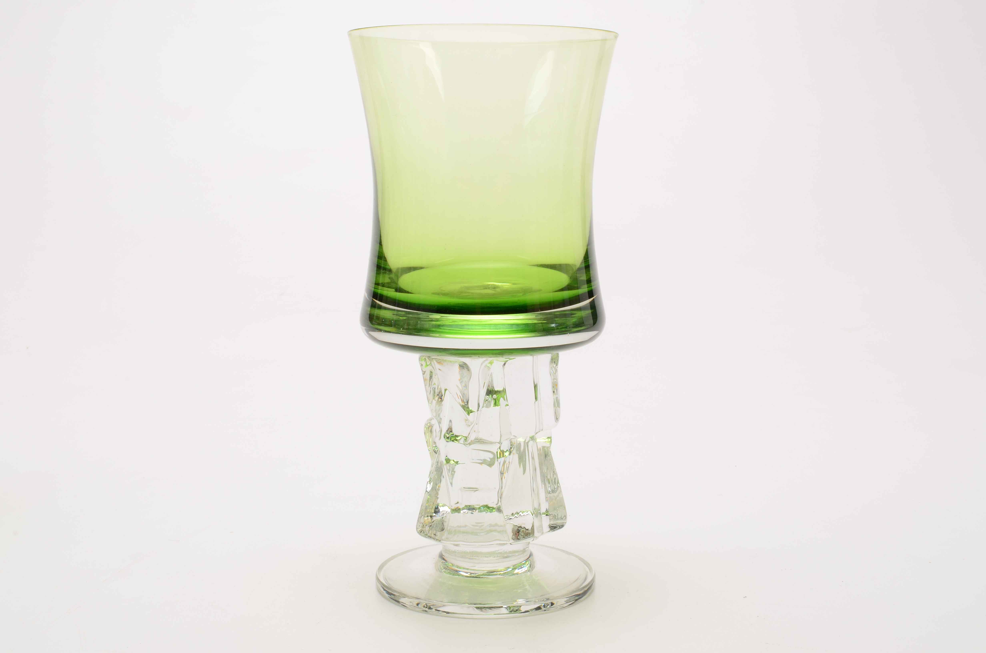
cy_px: 326
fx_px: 1435
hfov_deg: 37.9
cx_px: 493
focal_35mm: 52
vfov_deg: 25.6
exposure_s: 1/160
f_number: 25
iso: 100
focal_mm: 35
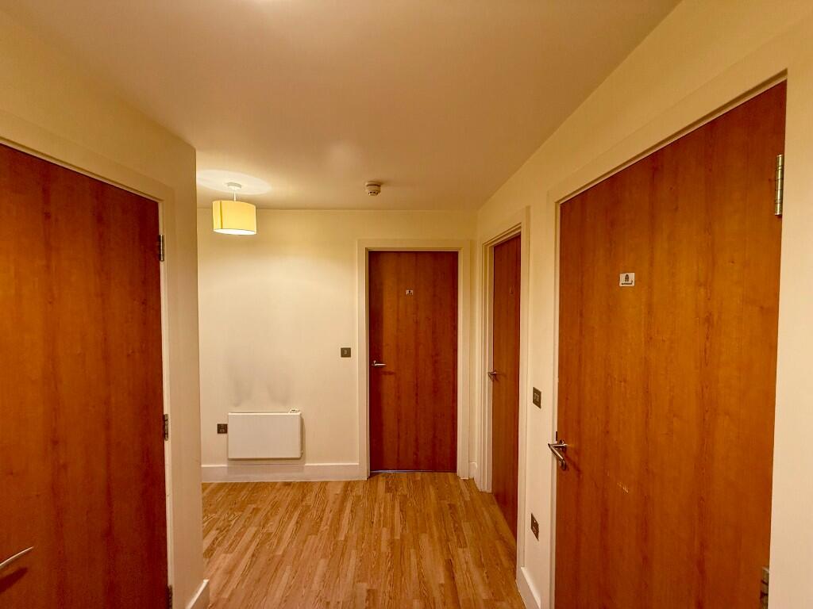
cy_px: 304
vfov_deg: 85.7
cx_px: 406
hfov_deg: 102.1
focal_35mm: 14
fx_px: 329
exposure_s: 1/100
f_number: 2.2
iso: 320
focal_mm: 2.22
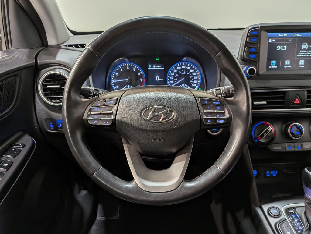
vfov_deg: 56.8
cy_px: 117
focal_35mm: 24
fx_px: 216
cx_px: 156
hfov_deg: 71.6
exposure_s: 1/103
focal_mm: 4.53
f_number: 1.7
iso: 28
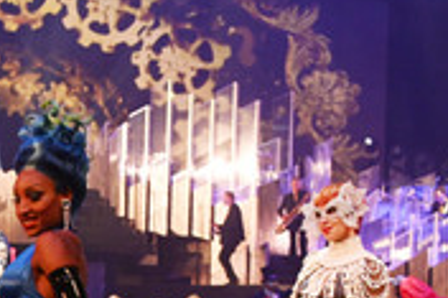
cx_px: -29
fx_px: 1529
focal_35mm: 123
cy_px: 364
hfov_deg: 16.2
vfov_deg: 10.9
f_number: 5
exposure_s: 1/160
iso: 5000
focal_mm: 48
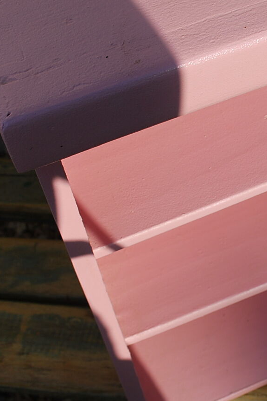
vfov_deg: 27.3
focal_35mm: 74
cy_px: 204
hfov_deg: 17.8
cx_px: 297
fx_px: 823
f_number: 8
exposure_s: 1/250
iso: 100
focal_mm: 22
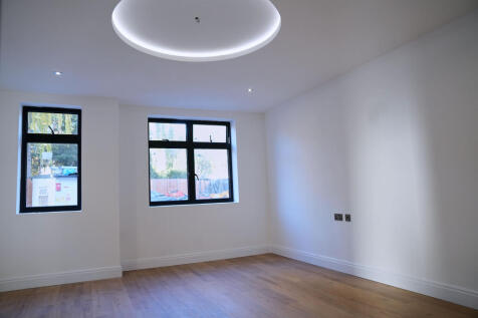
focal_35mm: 24
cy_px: 159
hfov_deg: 73.8
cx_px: 239
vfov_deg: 53.1
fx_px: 319
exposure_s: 1/200
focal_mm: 24
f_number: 2.8
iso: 800
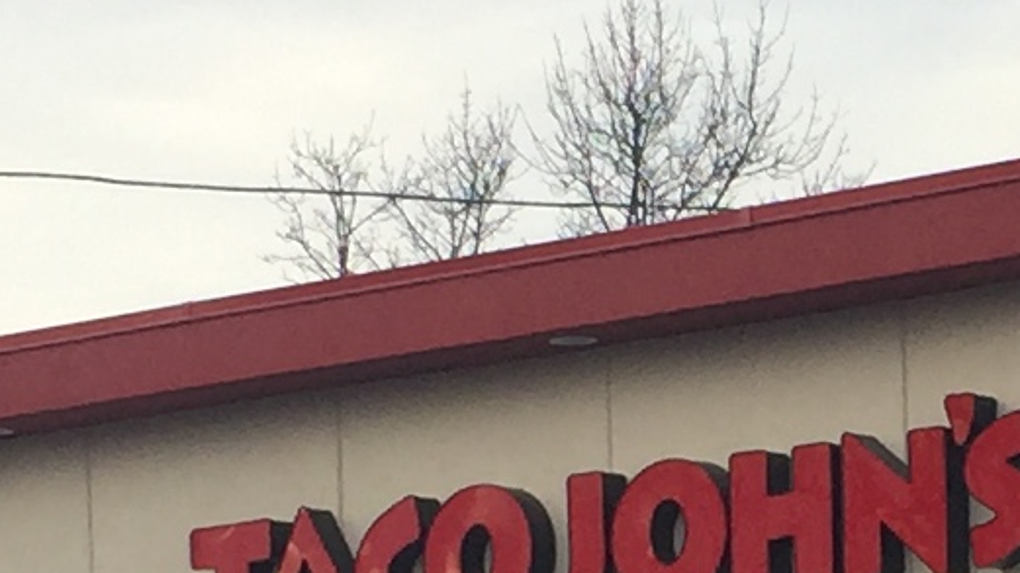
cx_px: 1320
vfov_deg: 6.0
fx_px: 5355
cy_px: 962
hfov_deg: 10.6
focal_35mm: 198
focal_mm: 4.15
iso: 32
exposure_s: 1/341
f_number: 2.2
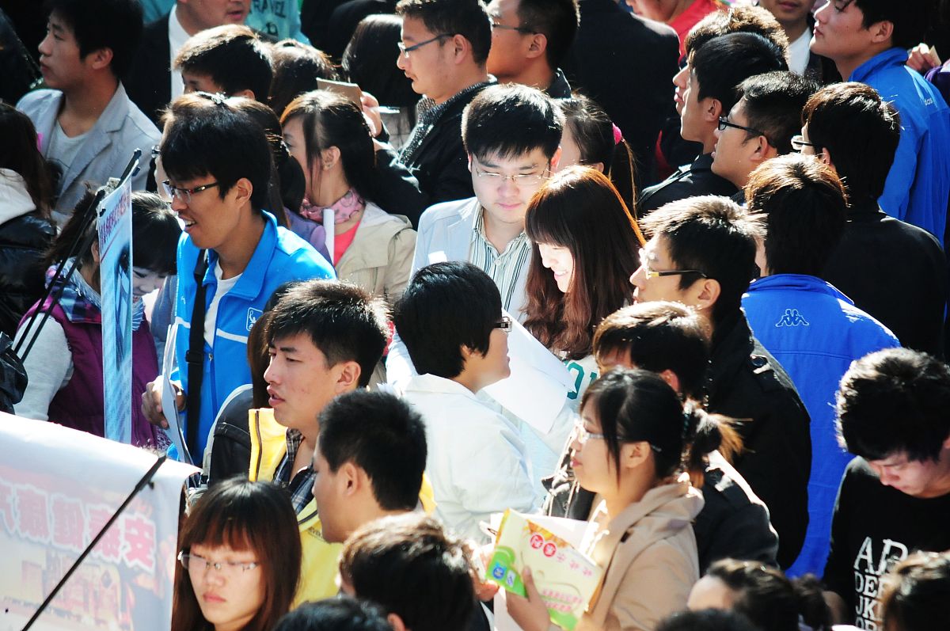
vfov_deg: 4.8
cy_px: 316
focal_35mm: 285
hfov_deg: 7.2
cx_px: 475
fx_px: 7512
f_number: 7.1
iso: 1000
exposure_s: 1/200
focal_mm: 190
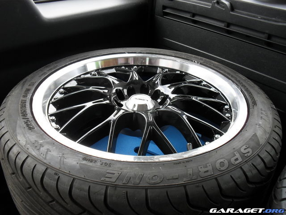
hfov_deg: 52.6
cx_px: 143
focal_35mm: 35
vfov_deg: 40.7
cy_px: 108
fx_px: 289
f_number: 3.2
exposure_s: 1/45
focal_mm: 6.3
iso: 100
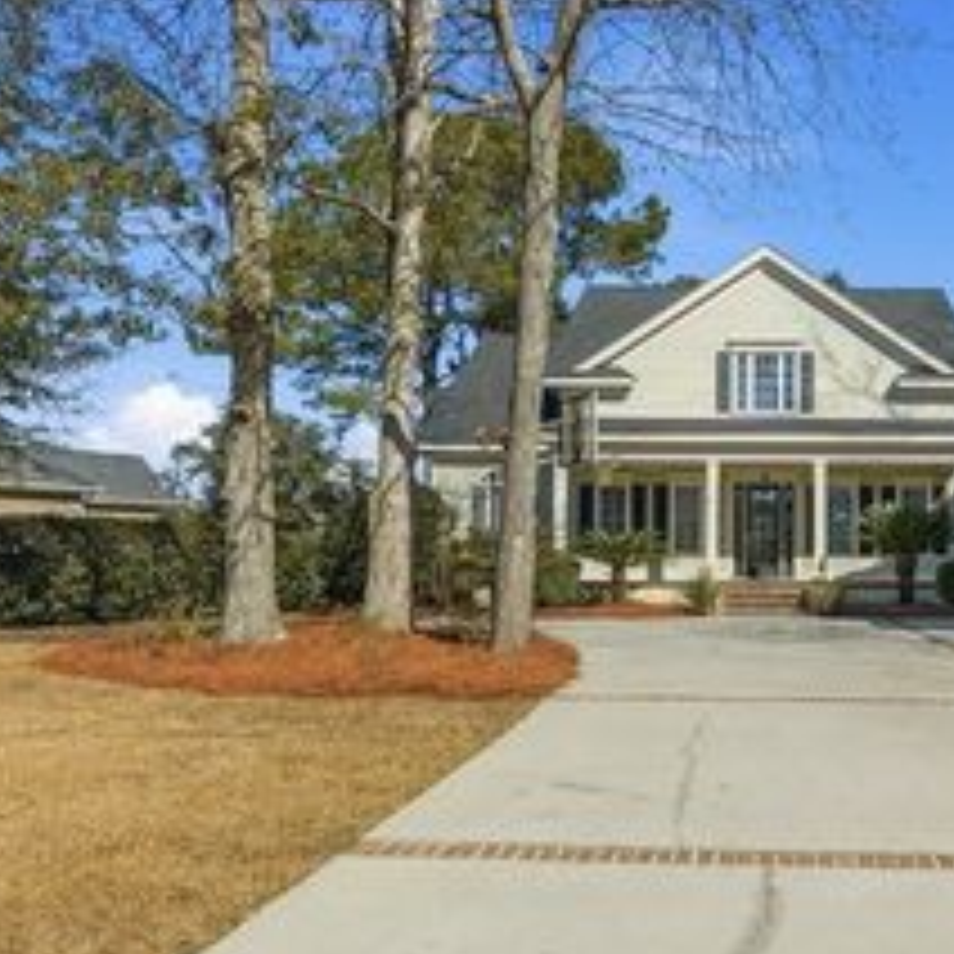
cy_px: 524
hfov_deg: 48.2
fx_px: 998
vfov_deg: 51.0
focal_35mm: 32
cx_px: 765
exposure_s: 1/4000
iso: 320
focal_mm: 16
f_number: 9
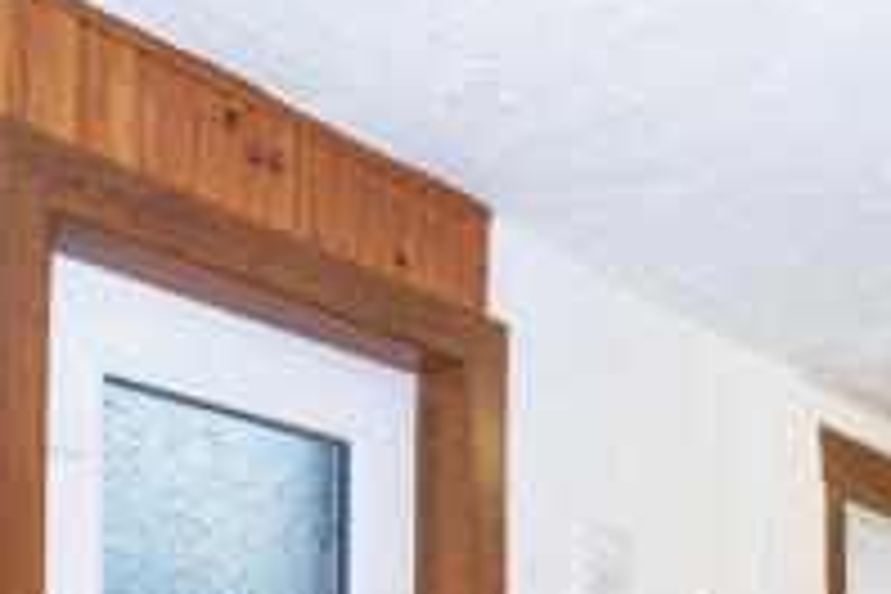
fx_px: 1312
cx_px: 857
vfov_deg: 20.6
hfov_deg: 34.6
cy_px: 961
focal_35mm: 53
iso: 250
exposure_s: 1/60
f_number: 9
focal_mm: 16
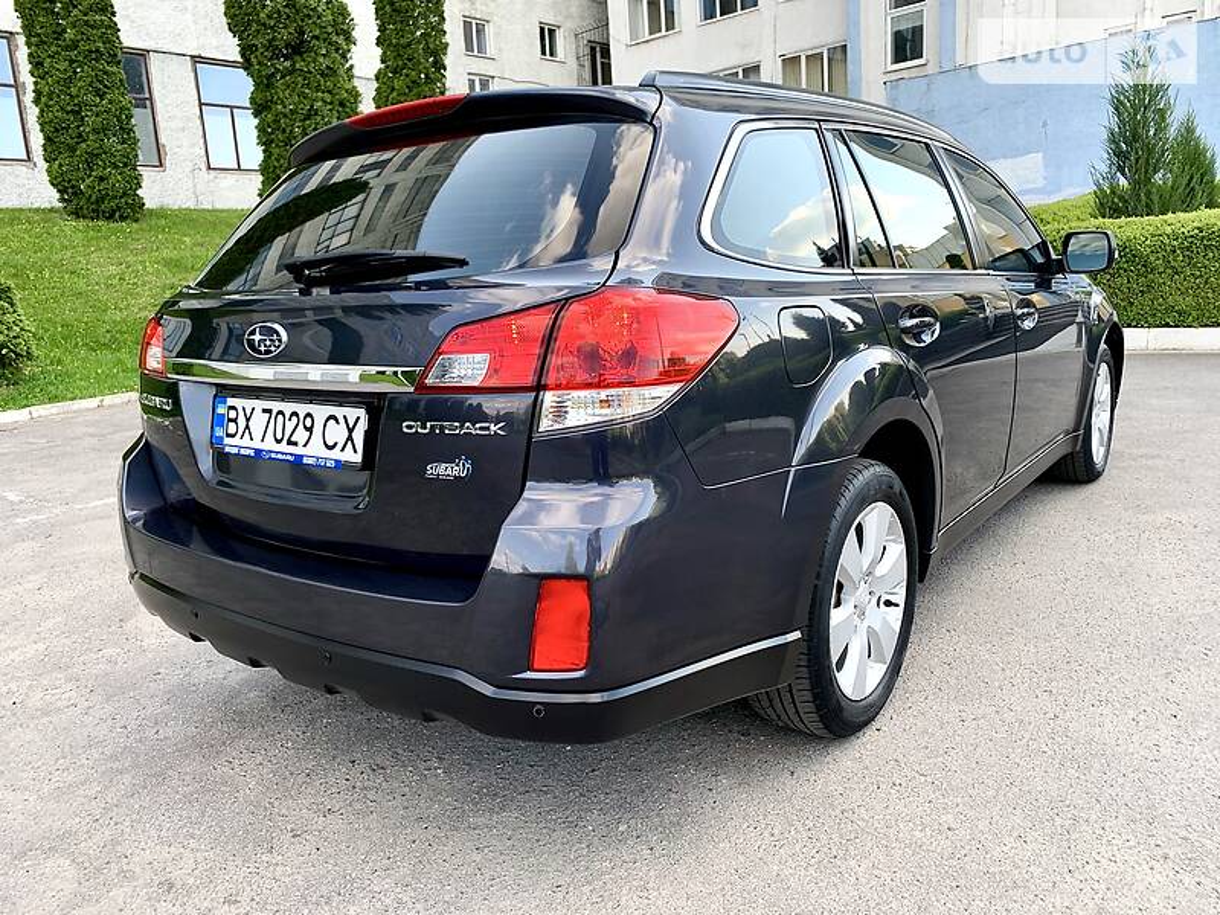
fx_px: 916
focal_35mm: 26
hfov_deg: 67.3
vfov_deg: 53.1
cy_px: 458
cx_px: 610
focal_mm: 4.2
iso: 25
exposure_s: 1/161
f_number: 1.8
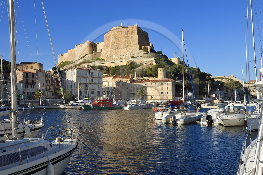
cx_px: 132
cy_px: 88
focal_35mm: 38
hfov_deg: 50.7
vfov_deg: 35.0
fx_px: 277
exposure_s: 1/250
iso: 200
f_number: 11
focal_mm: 38
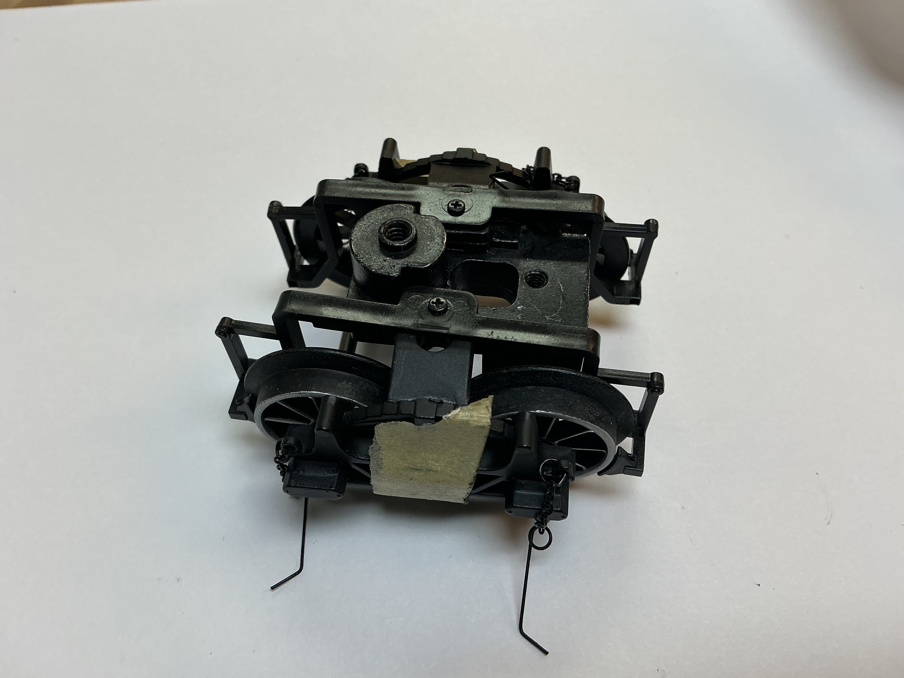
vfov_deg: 48.2
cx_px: 452
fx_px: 757
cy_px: 339
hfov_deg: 61.7
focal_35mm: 29
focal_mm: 3
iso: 32
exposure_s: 1/100
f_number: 1.8
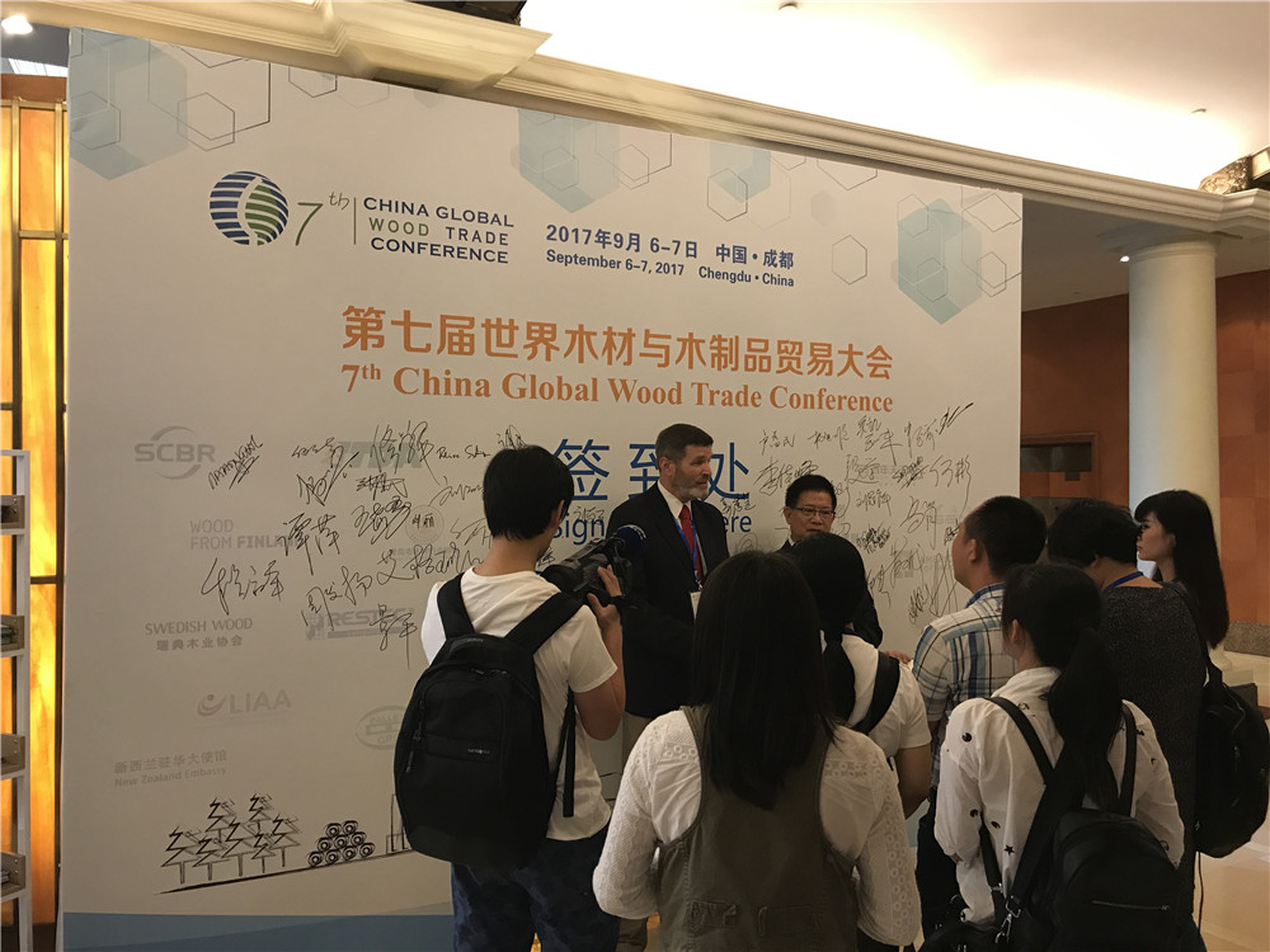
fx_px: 1027
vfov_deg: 49.7
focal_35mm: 28
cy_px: 476
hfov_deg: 63.4
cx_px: 635
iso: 64
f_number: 1.8
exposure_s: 1/17
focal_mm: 3.99
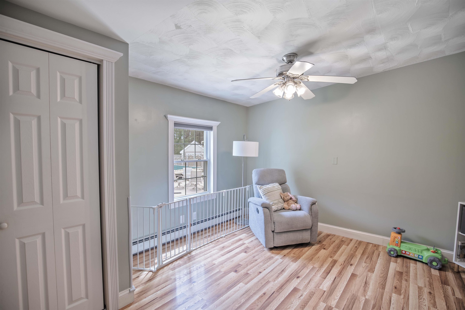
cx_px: 232
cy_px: 155
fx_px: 207
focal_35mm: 16
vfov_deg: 73.7
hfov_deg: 96.7
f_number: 4
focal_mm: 16
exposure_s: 1/5
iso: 100
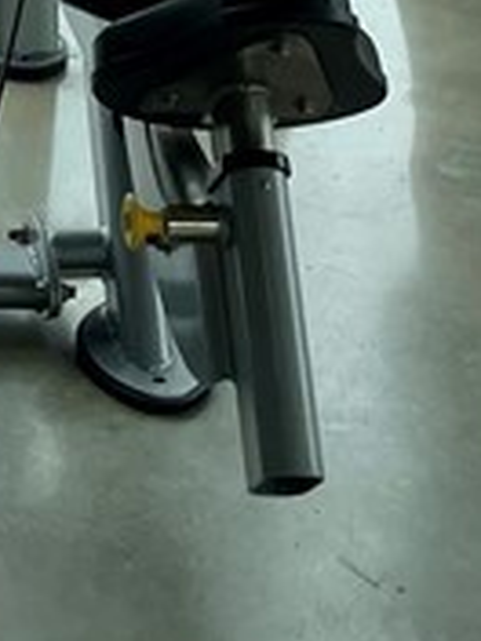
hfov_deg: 9.2
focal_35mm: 151
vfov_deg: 11.5
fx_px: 2798
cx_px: -463
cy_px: -710
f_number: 1.6
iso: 32
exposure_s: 1/725
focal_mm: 4.2
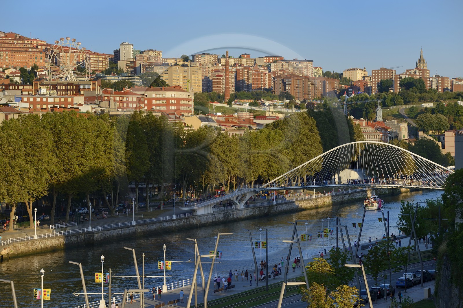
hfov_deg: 18.6
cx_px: 232
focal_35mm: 110
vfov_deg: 12.4
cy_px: 154
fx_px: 1414
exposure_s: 1/200
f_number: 6.3
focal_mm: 110
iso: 100
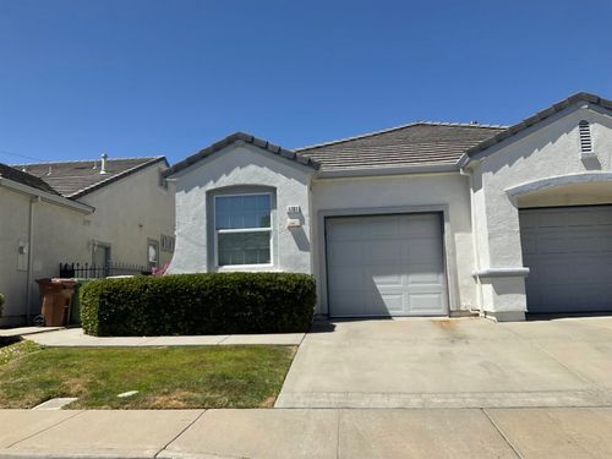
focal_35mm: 29
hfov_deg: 61.7
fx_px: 513
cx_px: 306
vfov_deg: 48.2
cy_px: 230
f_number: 1.8
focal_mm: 3
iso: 16
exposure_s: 1/4405
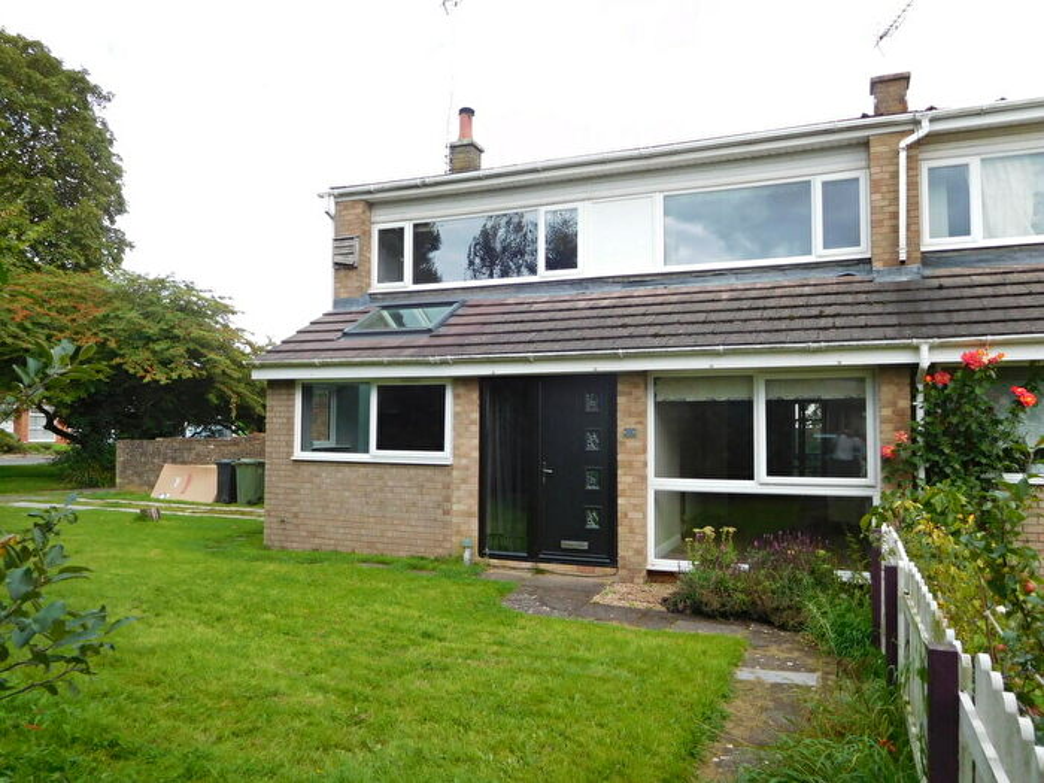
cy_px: 392
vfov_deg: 54.9
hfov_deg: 69.4
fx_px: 754
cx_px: 522
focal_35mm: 25
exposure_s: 1/400
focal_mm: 4.5
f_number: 3.4
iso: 125
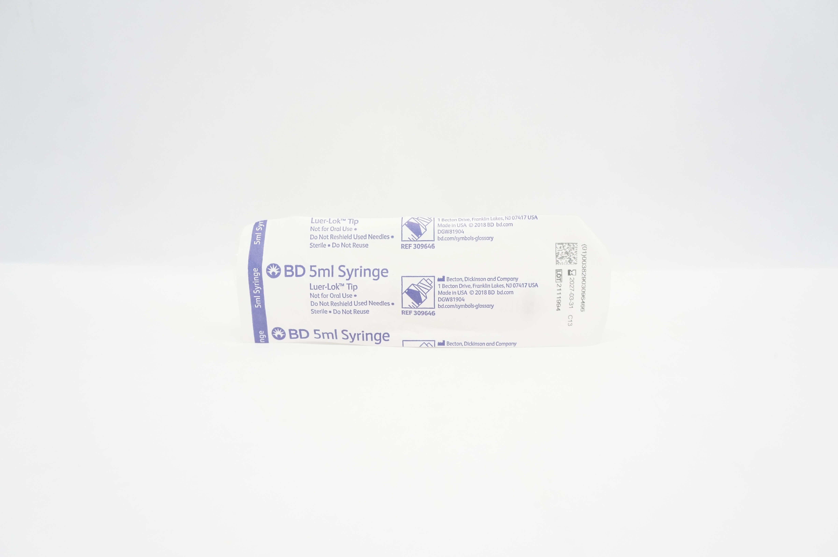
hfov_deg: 67.4
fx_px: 628
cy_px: 278
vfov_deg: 47.8
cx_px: 419
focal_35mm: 27
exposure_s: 1/60
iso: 800
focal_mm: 18
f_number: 6.3
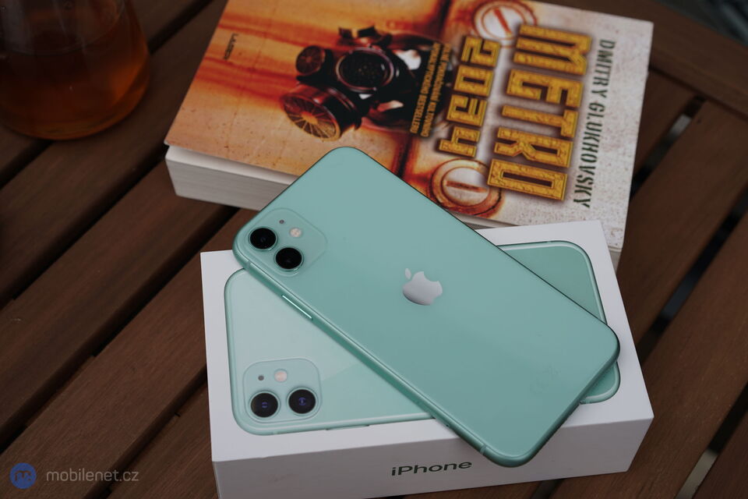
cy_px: 250
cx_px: 374
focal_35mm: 55
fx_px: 1143
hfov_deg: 36.2
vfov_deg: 24.6
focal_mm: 55
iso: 125
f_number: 6.3
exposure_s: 1/250
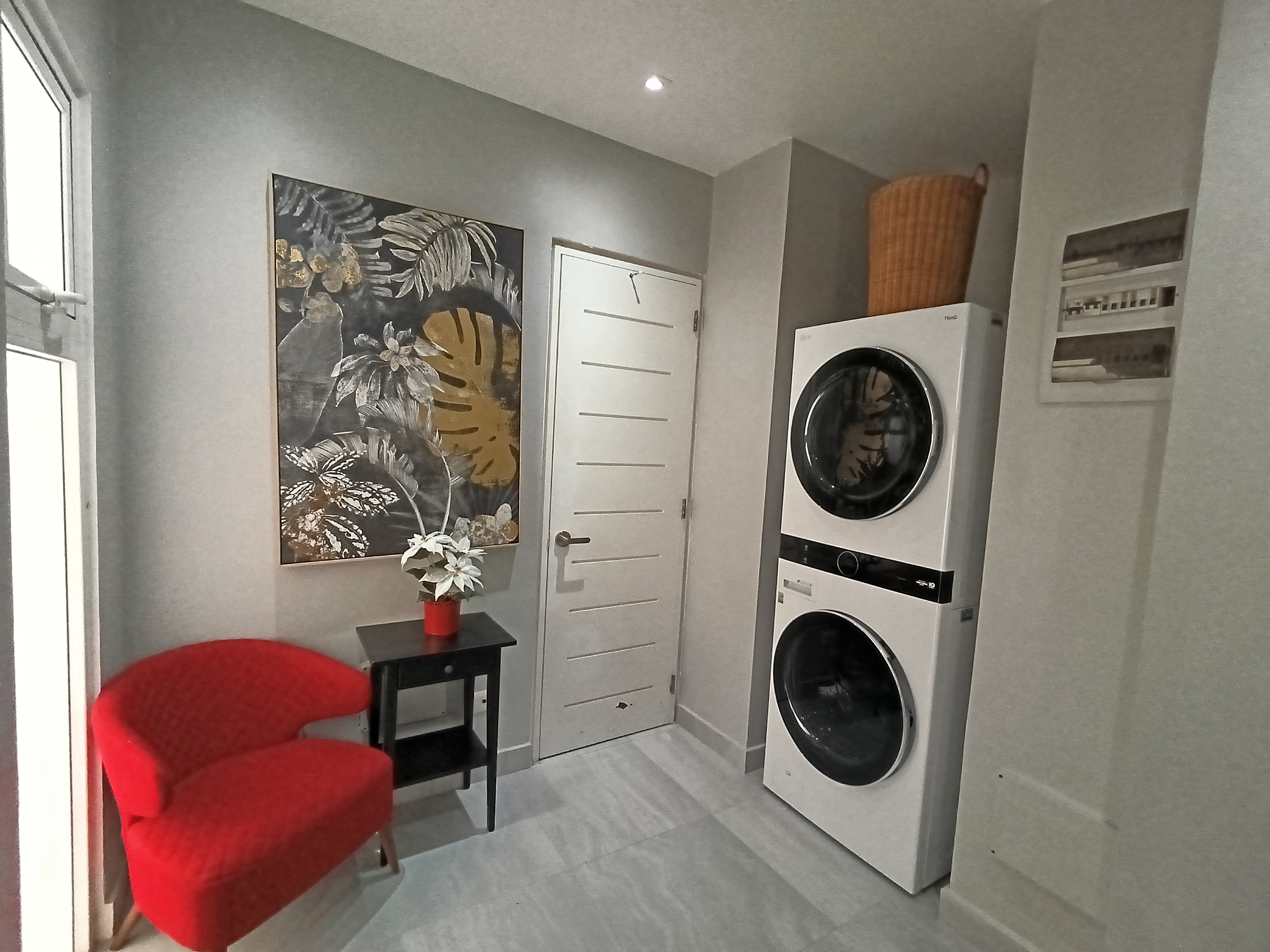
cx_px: 635
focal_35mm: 16
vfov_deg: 78.1
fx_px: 587
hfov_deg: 94.5
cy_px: 476
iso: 250
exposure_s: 1/50
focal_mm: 1.65
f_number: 2.2
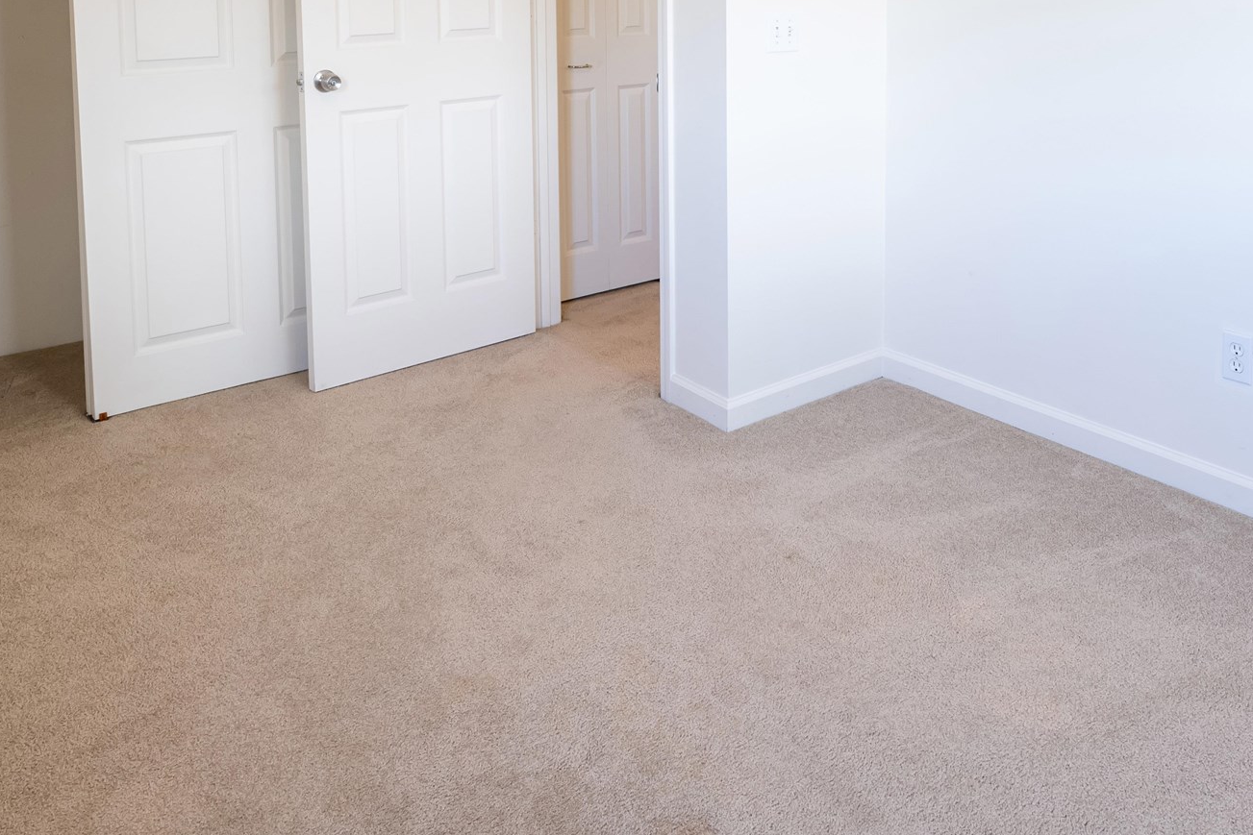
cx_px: 764
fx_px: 1149
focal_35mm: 33
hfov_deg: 56.7
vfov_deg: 36.8
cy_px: 43
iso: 500
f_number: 11
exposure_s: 1/4
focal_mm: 14
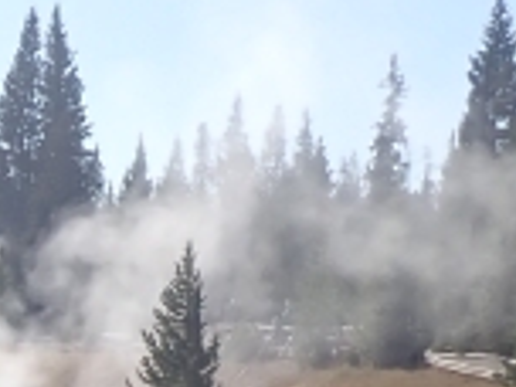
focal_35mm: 164
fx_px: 2445
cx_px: -519
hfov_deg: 11.0
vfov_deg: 8.4
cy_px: 866
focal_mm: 4.5
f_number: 8
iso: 100
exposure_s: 1/250
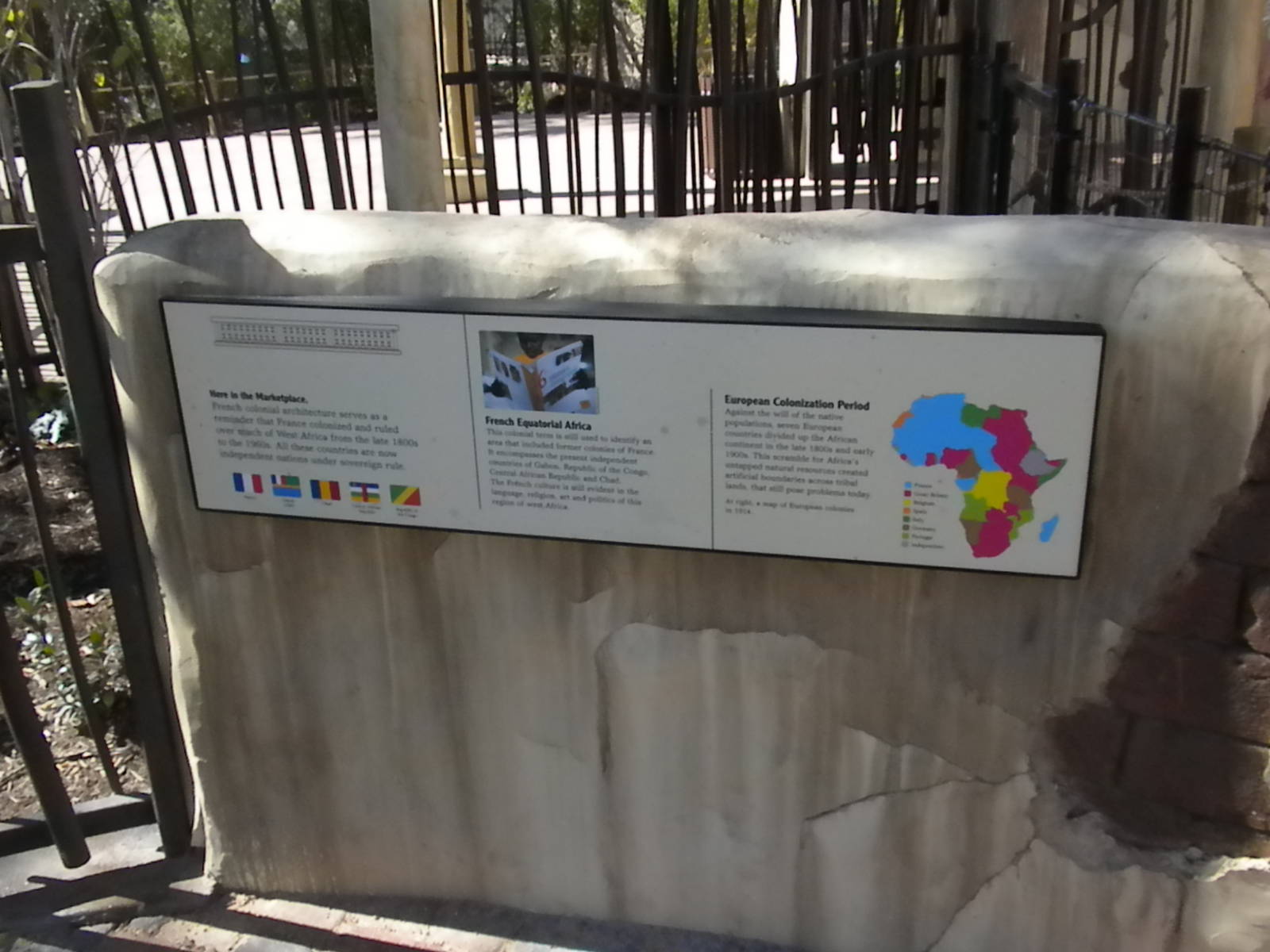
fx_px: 1357
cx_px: 635
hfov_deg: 50.1
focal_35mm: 37
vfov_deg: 38.7
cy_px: 476
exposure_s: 1/254
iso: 640
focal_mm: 6.6
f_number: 10
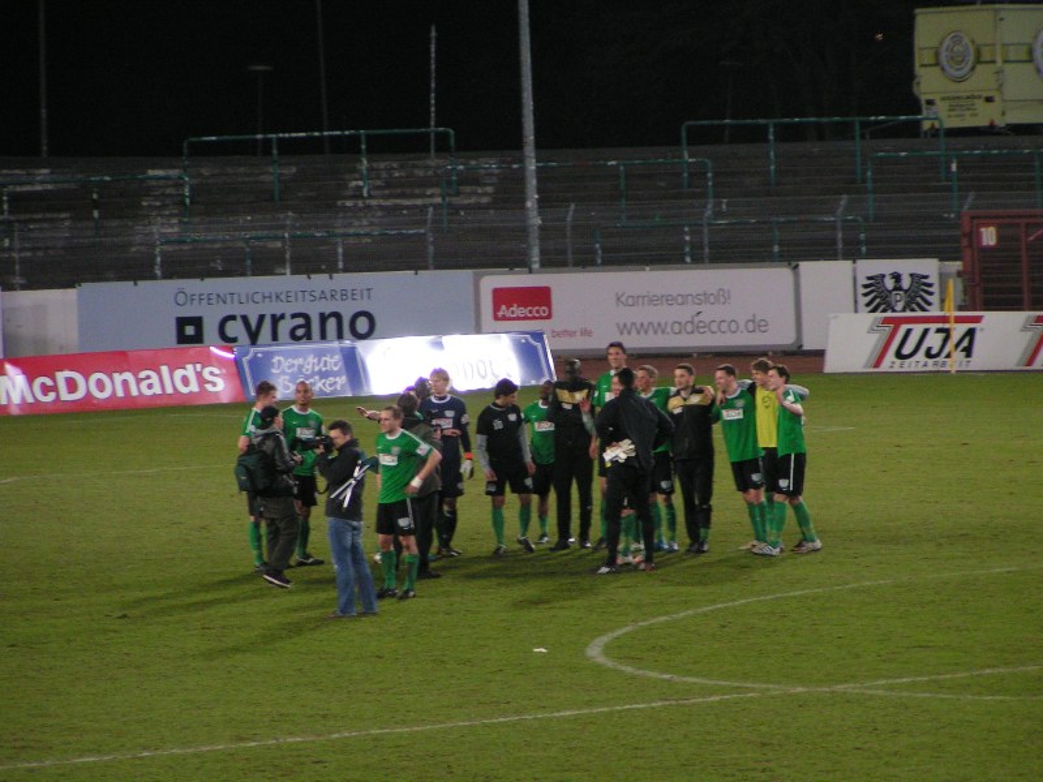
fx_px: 8527
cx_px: 522
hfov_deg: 7.0
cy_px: 391
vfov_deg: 5.3
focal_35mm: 283
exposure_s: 1/50
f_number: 3.5
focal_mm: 43.3
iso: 200
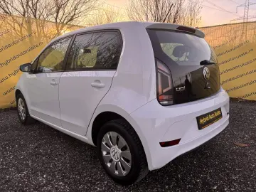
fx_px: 192
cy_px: 96
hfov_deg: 67.3
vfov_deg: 53.1
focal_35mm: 26
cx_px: 128
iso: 50
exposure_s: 1/446
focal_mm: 5.96
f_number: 1.6
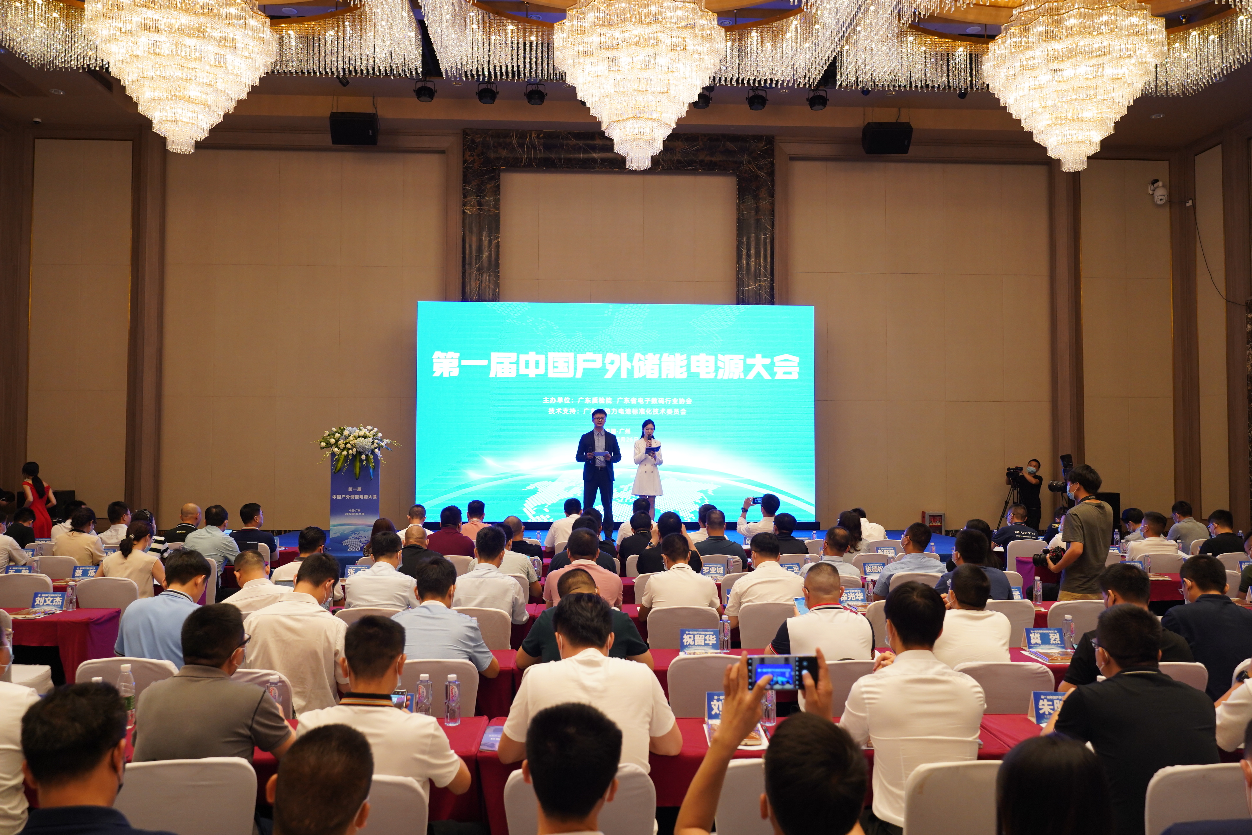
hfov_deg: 65.5
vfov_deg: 46.4
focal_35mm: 28
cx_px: 626
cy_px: 418
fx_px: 974
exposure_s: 1/125
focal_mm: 28
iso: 1600
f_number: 4
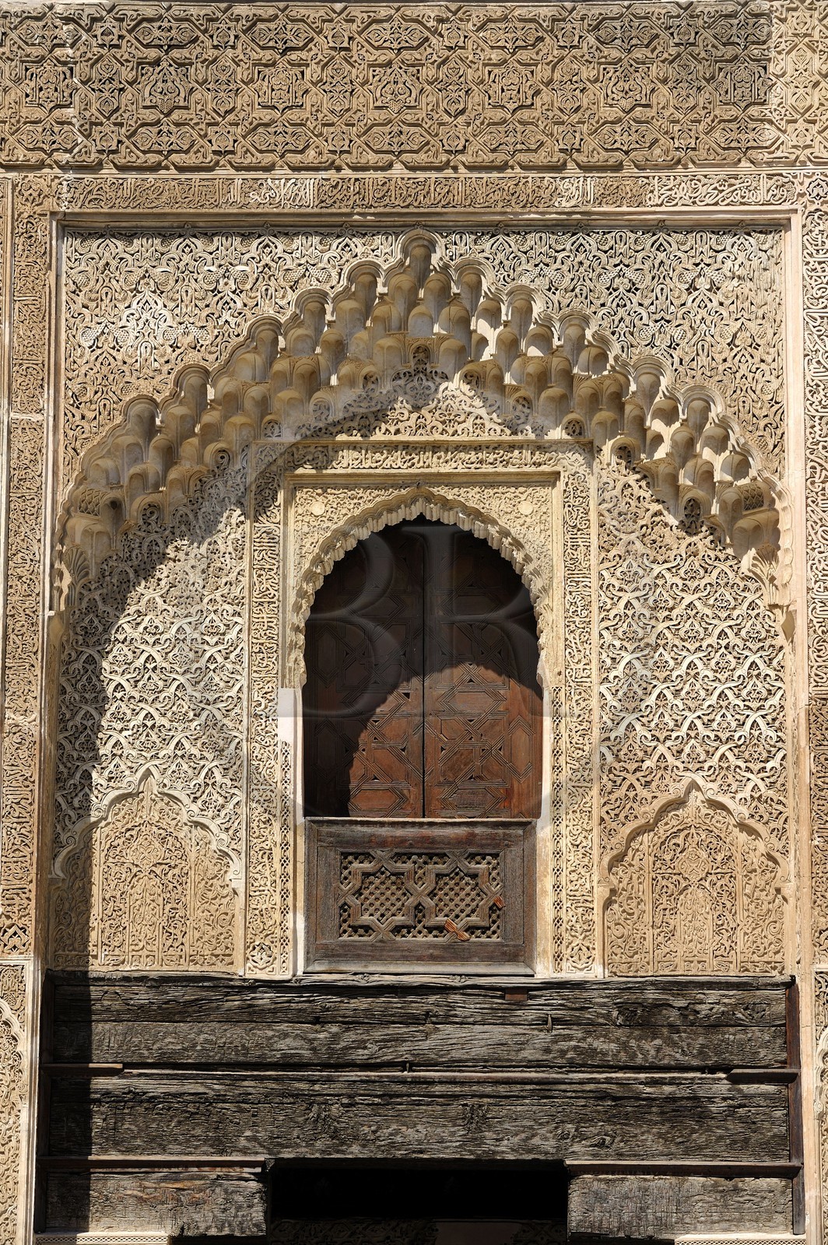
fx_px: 4320
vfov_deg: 16.4
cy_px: 622
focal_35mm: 125
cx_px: 414
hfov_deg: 10.9
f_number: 9
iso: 200
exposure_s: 1/320
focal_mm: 125
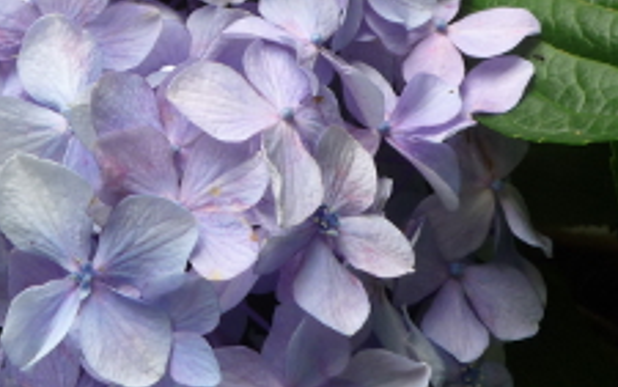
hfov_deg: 14.1
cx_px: 71
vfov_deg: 8.9
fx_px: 2478
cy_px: 99
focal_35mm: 147
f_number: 4.3
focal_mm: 8.8
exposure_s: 1/80
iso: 100
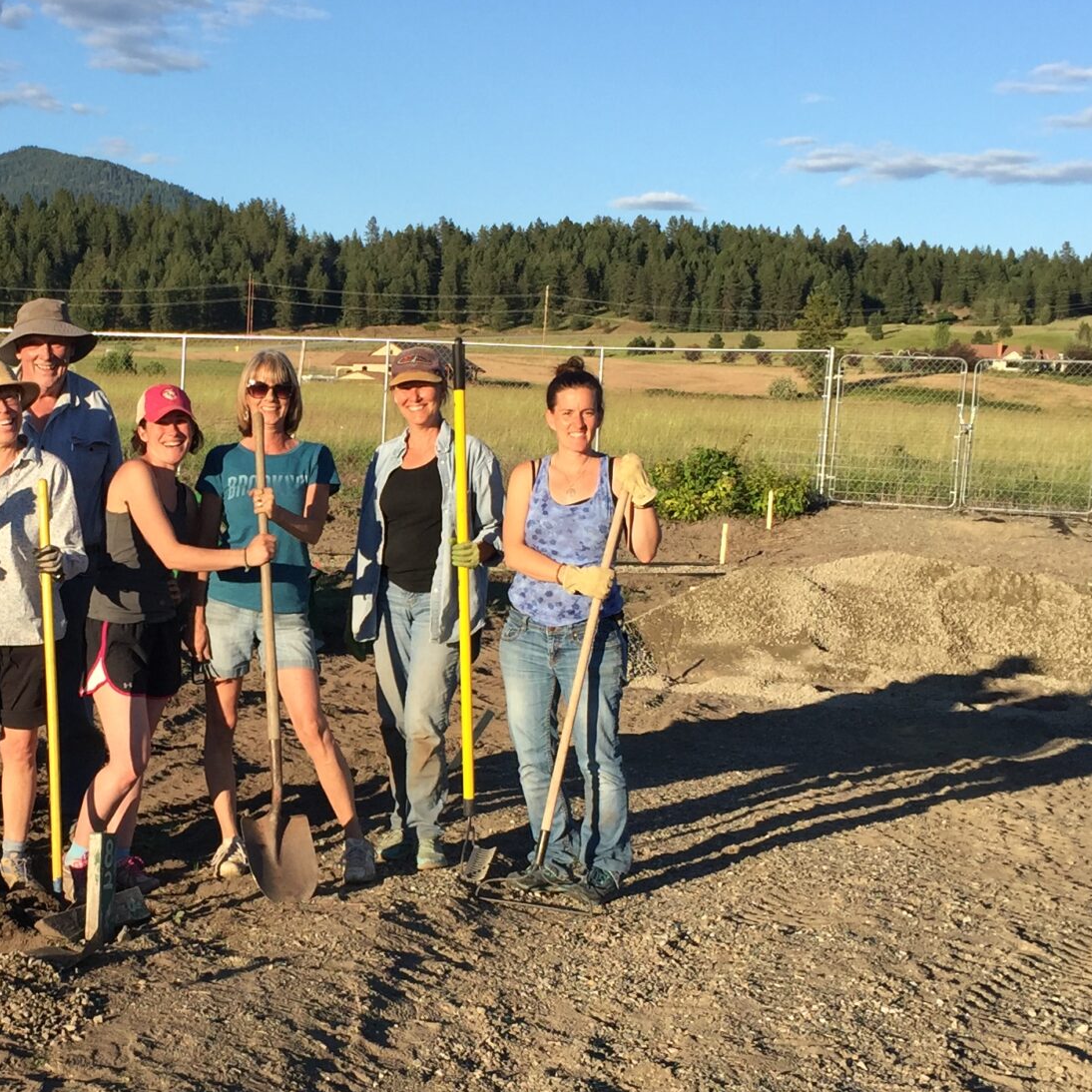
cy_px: 679
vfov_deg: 28.5
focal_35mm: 60
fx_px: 2141
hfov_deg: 28.0
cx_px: 206
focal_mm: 4.15
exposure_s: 1/1099
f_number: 2.2
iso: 32
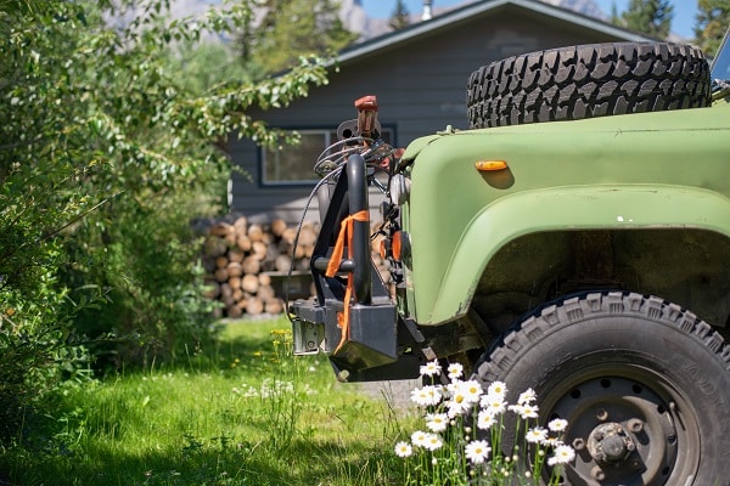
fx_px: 1014
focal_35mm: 50
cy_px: 243
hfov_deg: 39.6
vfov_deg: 27.0
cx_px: 365
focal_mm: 50
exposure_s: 1/800
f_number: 2.5
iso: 100
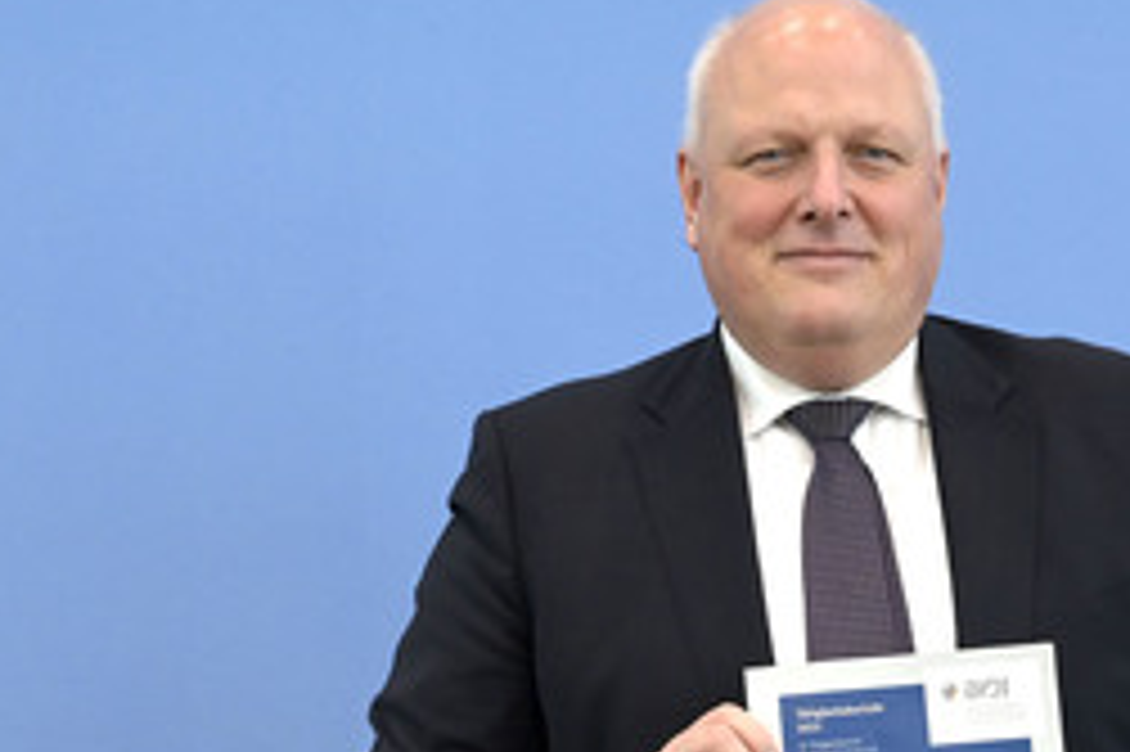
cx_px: 822
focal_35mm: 99
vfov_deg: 13.7
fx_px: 3105
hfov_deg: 20.5
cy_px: 608
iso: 2000
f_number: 5.6
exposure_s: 1/400
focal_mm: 55
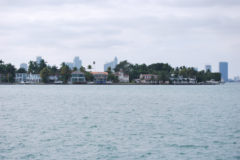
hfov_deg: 24.6
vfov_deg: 16.6
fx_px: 551
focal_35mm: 82
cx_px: 120
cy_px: 80
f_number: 9
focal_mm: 55
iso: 100
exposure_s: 1/320
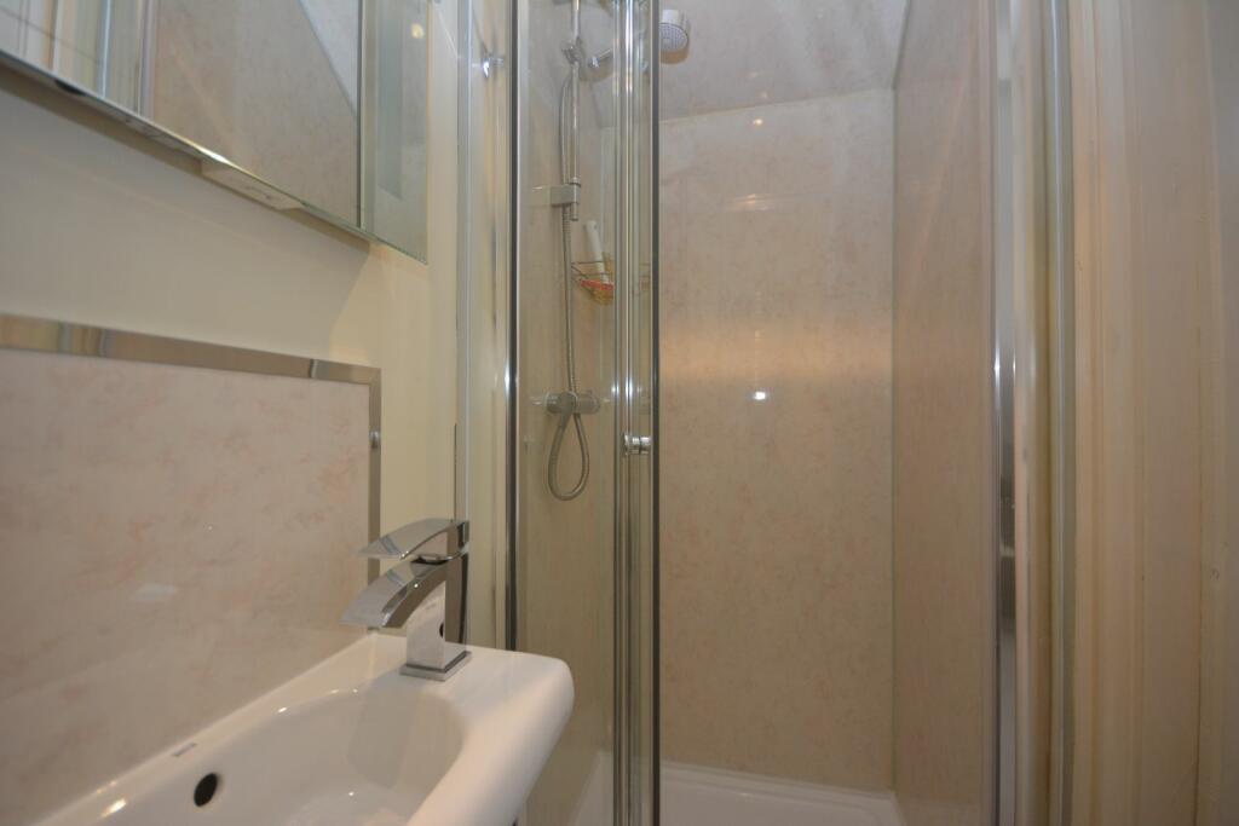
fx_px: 516
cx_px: 620
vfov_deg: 77.3
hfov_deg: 100.4
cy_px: 413
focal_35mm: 15
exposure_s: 1/60
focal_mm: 10
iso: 500
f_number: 4
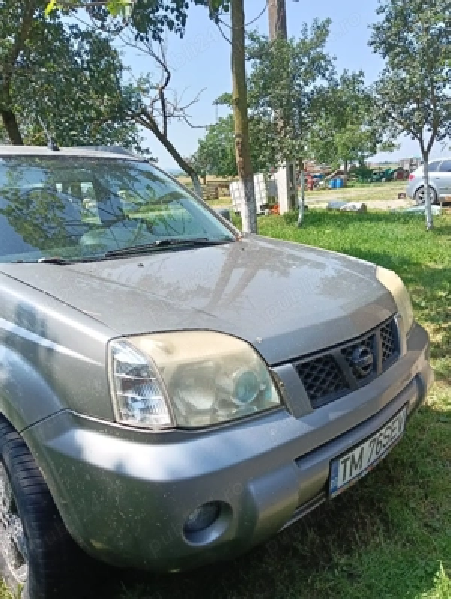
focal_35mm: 27
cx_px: 226
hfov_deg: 51.5
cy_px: 300
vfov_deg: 65.2
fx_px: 468
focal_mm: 3.98
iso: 50
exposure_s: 1/357
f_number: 1.8
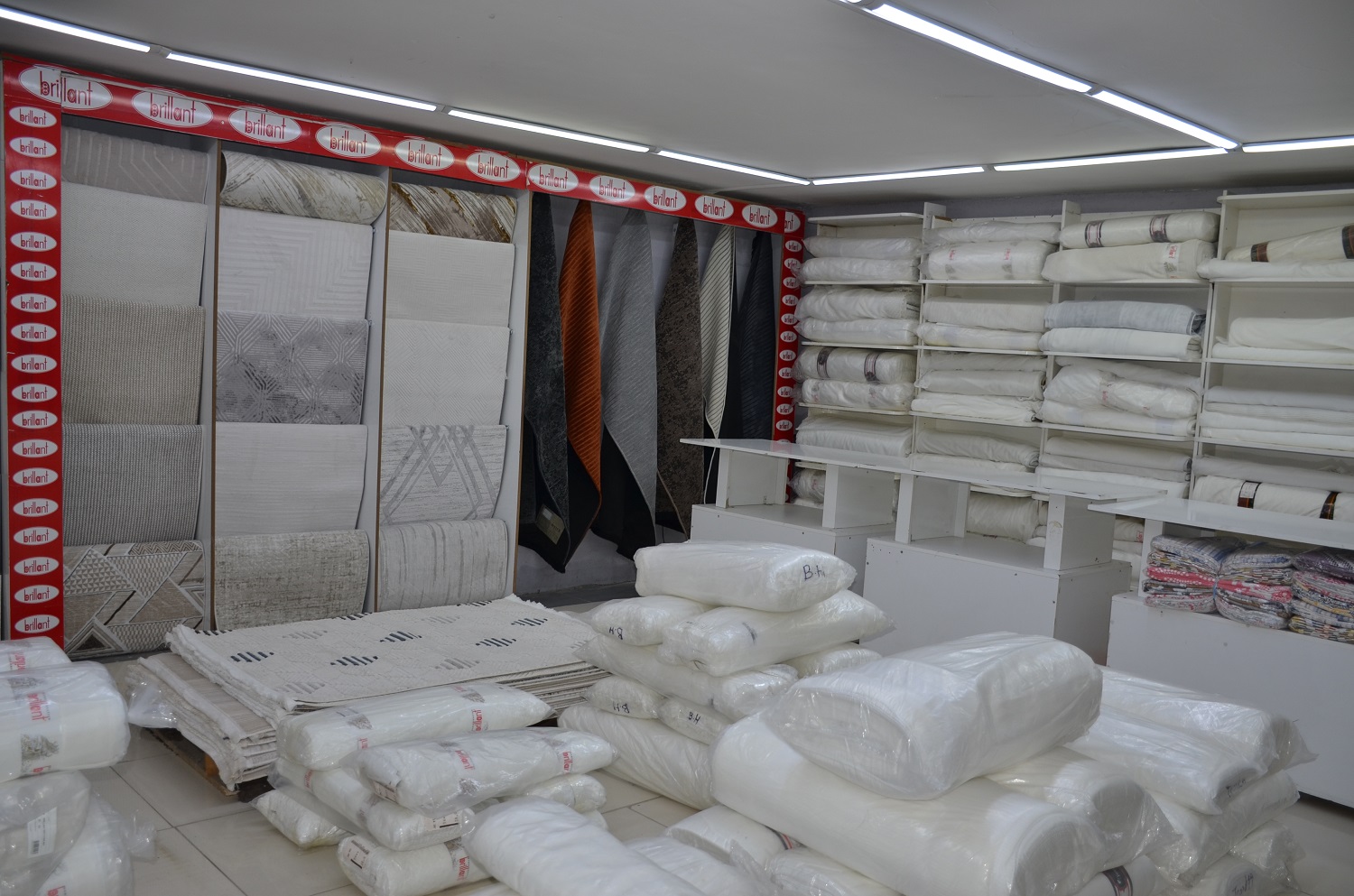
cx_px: 677
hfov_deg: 62.0
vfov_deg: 43.4
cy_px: 448
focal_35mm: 30
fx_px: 1126
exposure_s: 1/200
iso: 200
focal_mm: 20
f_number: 3.5
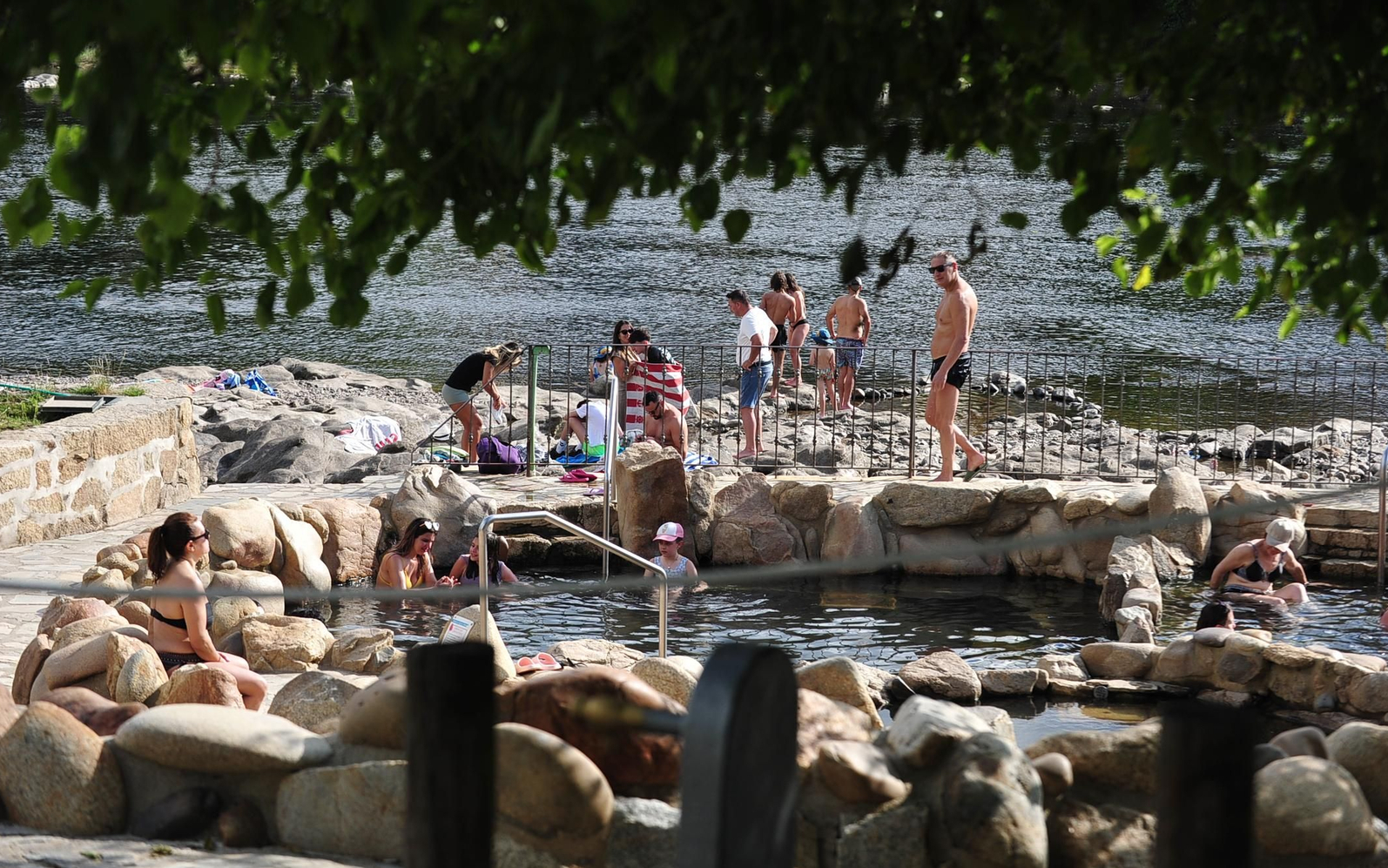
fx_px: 3481
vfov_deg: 14.2
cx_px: 695
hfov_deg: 22.6
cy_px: 411
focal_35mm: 92
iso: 400
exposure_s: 1/1000
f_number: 5.6
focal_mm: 90
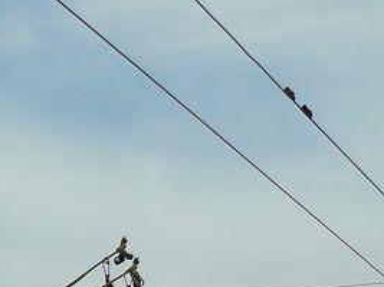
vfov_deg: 10.2
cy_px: 502
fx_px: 1530
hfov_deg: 13.0
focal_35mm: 138
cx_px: -305
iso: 100
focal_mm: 6
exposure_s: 1/1000
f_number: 4
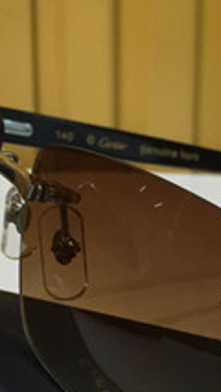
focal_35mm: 104
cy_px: 292
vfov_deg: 20.4
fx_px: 1082
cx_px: 254
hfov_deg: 11.5
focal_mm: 4.15
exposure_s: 1/33
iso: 100
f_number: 2.2
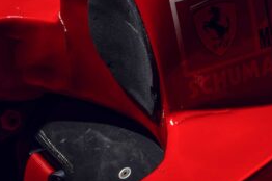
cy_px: -84
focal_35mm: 180
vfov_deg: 7.5
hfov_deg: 10.9
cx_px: 426
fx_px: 1358
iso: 100
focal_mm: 46
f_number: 8
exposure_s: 1/250
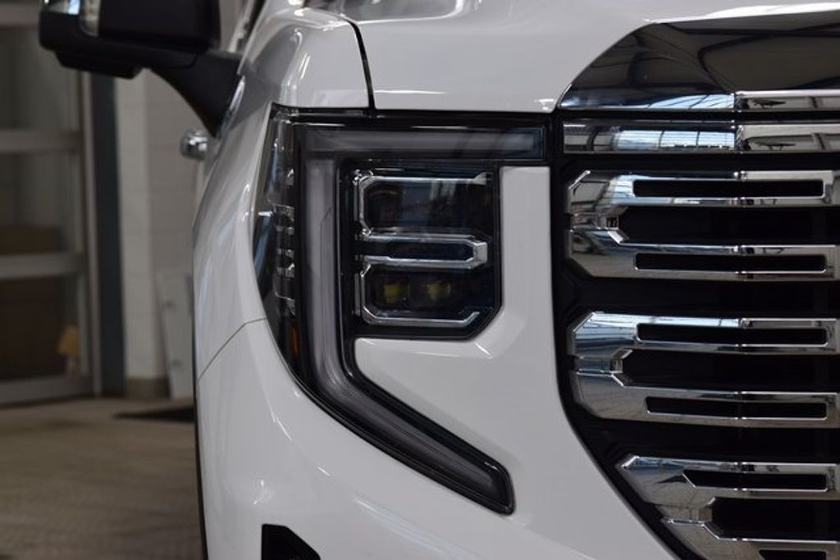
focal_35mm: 105
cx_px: 420
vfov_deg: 13.0
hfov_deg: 19.5
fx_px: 2450
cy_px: 280
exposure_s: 1/30
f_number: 7.1
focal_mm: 70
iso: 400
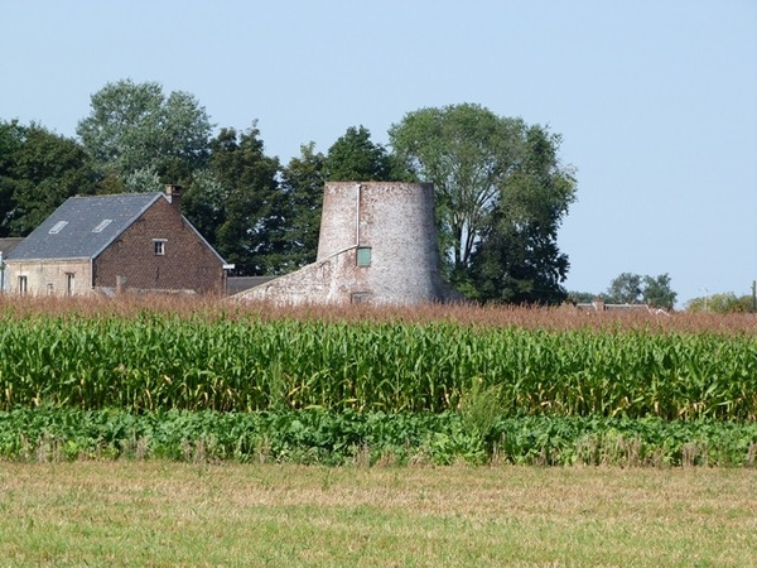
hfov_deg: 9.5
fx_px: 4571
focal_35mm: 209
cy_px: 284
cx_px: 378
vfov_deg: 7.1
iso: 80
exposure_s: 1/250
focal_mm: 37.7
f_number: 5.6
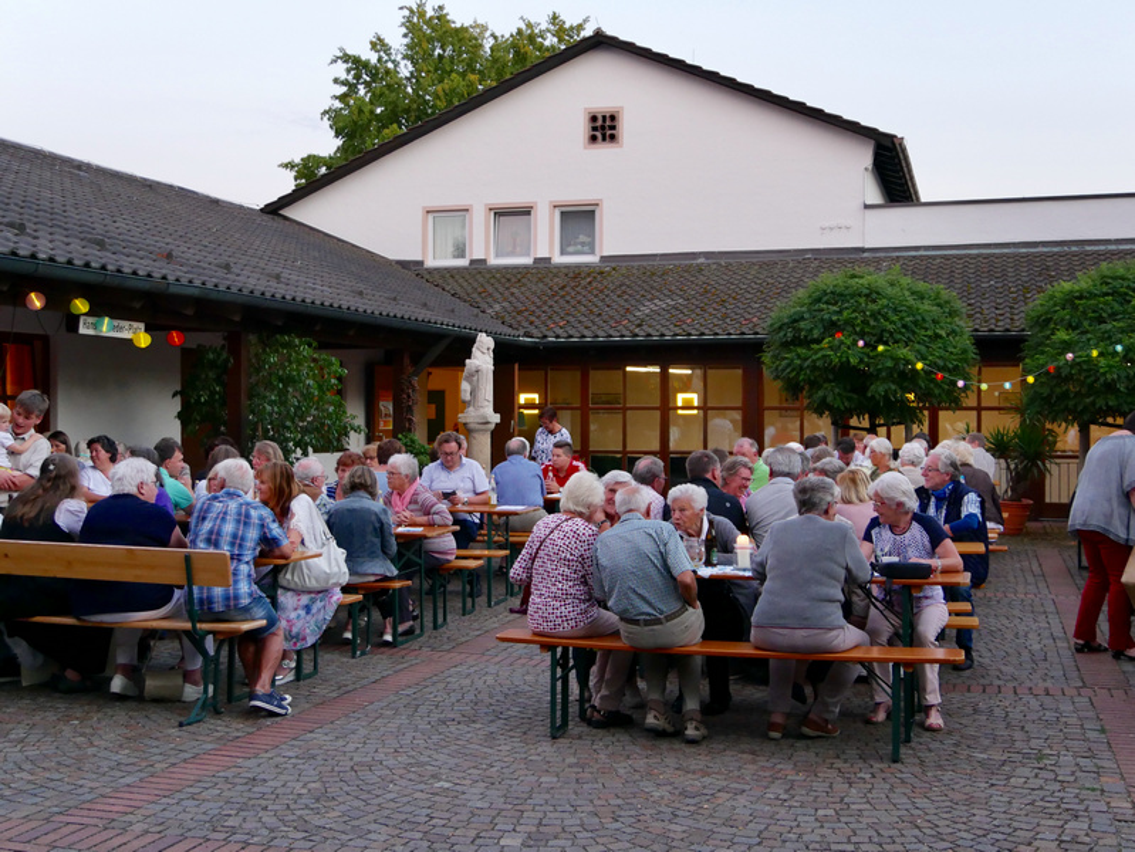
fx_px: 1378
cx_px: 568
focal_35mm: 42
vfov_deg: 34.4
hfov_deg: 44.8
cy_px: 426
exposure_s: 1/60
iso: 1000
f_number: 4
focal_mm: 21
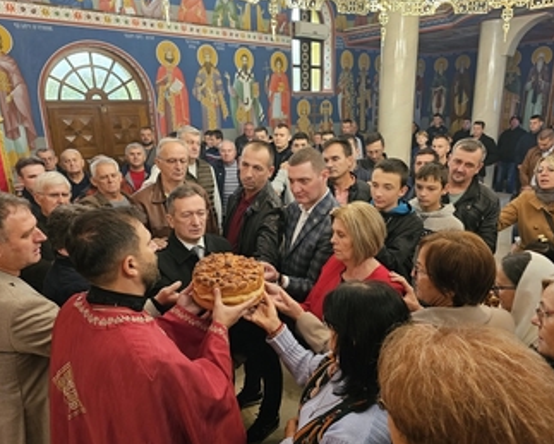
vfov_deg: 56.9
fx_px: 410
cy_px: 223
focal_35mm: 25
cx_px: 295
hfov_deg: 68.0
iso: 640
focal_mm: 6.3
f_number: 1.7
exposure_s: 1/40
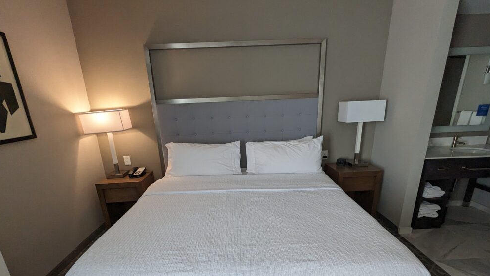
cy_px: 182
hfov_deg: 92.6
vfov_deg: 59.7
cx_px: 242
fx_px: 234
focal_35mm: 18
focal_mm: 2.35
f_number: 2.2
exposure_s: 1/120
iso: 331
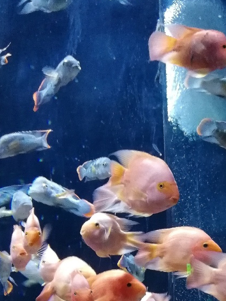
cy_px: 317
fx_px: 505
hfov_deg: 24.8
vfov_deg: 30.3
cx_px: 184
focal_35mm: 58
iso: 640
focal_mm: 3.95
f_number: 2.2
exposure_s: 1/20
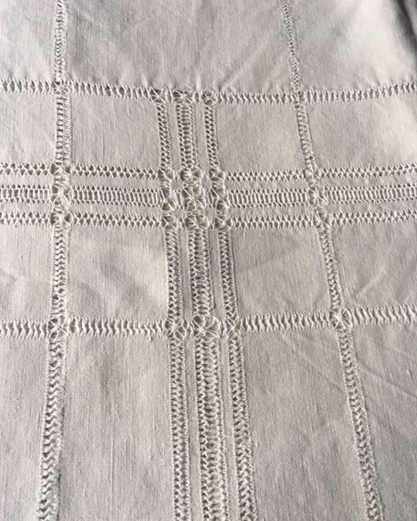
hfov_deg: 47.2
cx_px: 204
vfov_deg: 57.1
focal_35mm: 31
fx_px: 478
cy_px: 270
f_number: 2.2
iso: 50
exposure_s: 1/33
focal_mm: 4.15
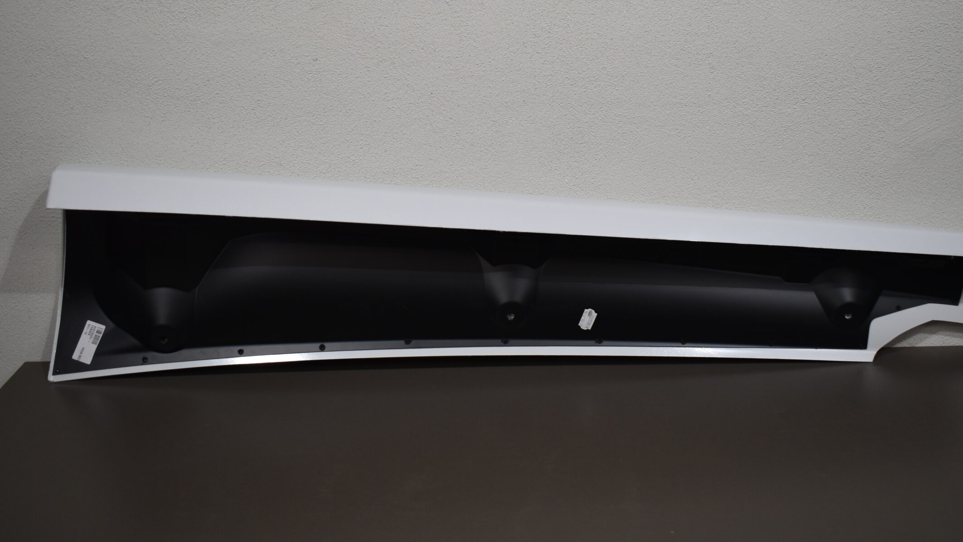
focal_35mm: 38
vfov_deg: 31.1
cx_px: 527
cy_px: 221
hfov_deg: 52.7
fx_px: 970
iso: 400
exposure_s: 1/250
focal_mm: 20
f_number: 4
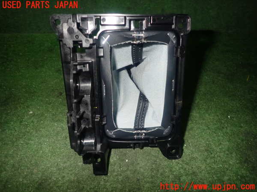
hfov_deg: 69.4
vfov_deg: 54.9
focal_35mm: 25
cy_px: 96
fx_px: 186
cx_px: 128
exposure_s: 1/30
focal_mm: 4.5
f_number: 5.6
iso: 250
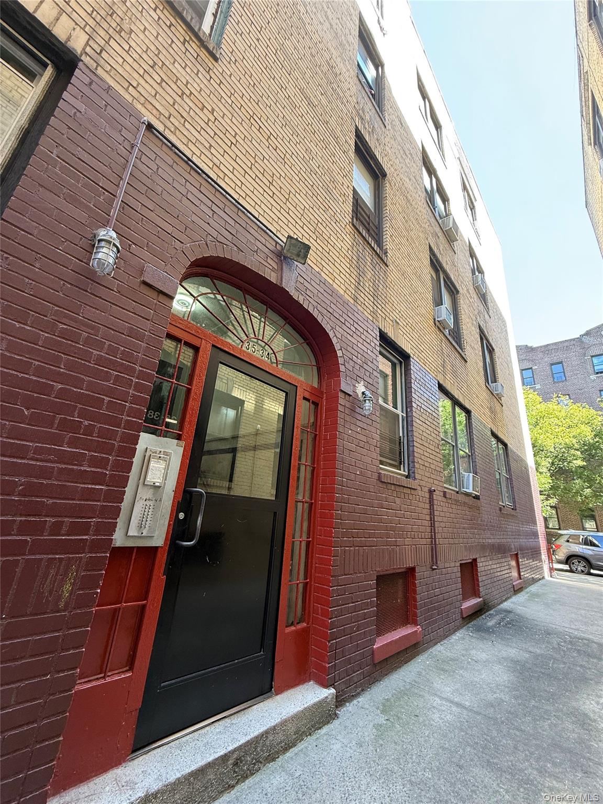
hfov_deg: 85.7
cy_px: 402
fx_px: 325
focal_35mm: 14
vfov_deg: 102.1
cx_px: 302
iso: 160
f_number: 2.2
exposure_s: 1/99
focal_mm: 2.22
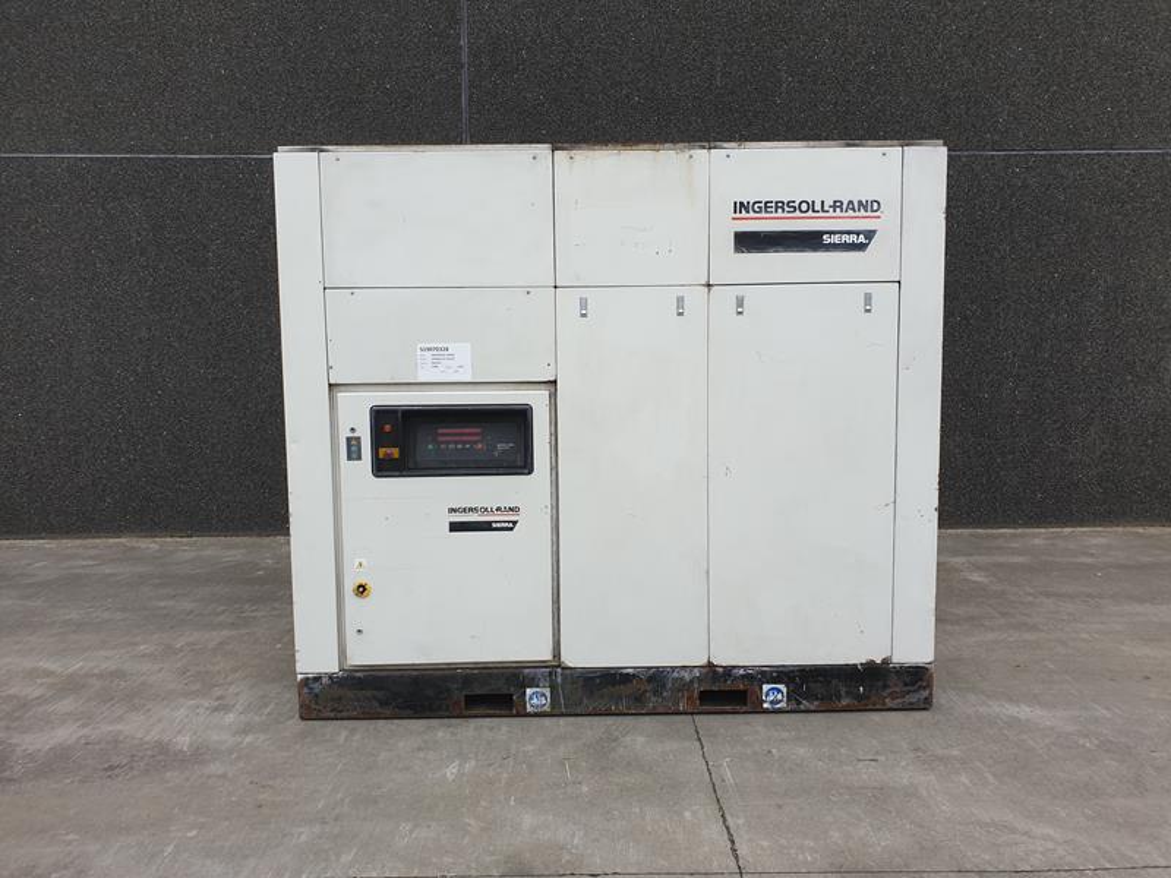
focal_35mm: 26
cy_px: 439
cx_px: 586
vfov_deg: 53.1
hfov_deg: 67.3
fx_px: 880
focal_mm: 4.3
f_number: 2.4
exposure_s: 1/643
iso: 50
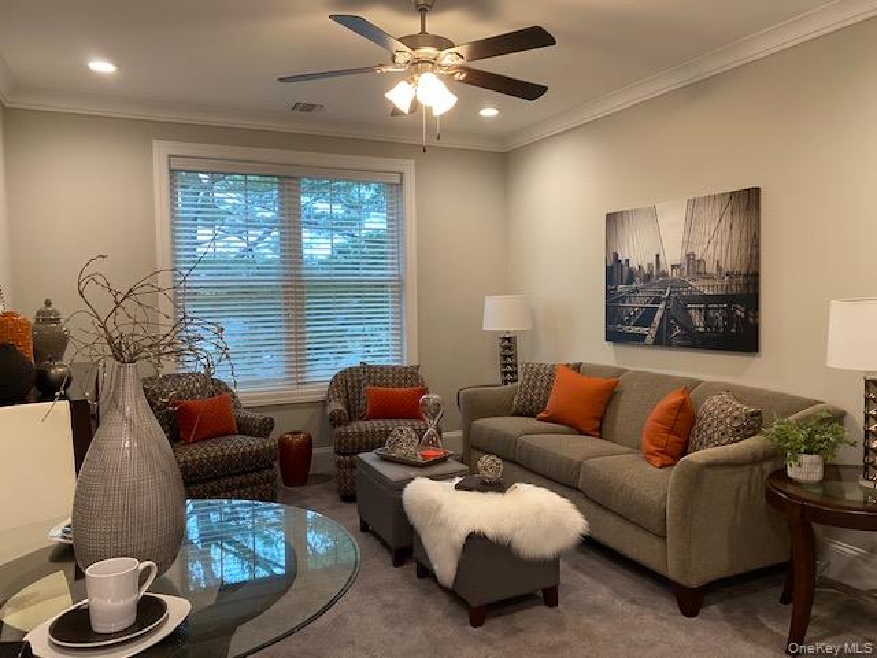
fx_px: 659
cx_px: 438
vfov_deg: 53.1
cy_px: 329
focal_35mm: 26
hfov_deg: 67.3
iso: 160
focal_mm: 4.25
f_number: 1.8
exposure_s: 1/60
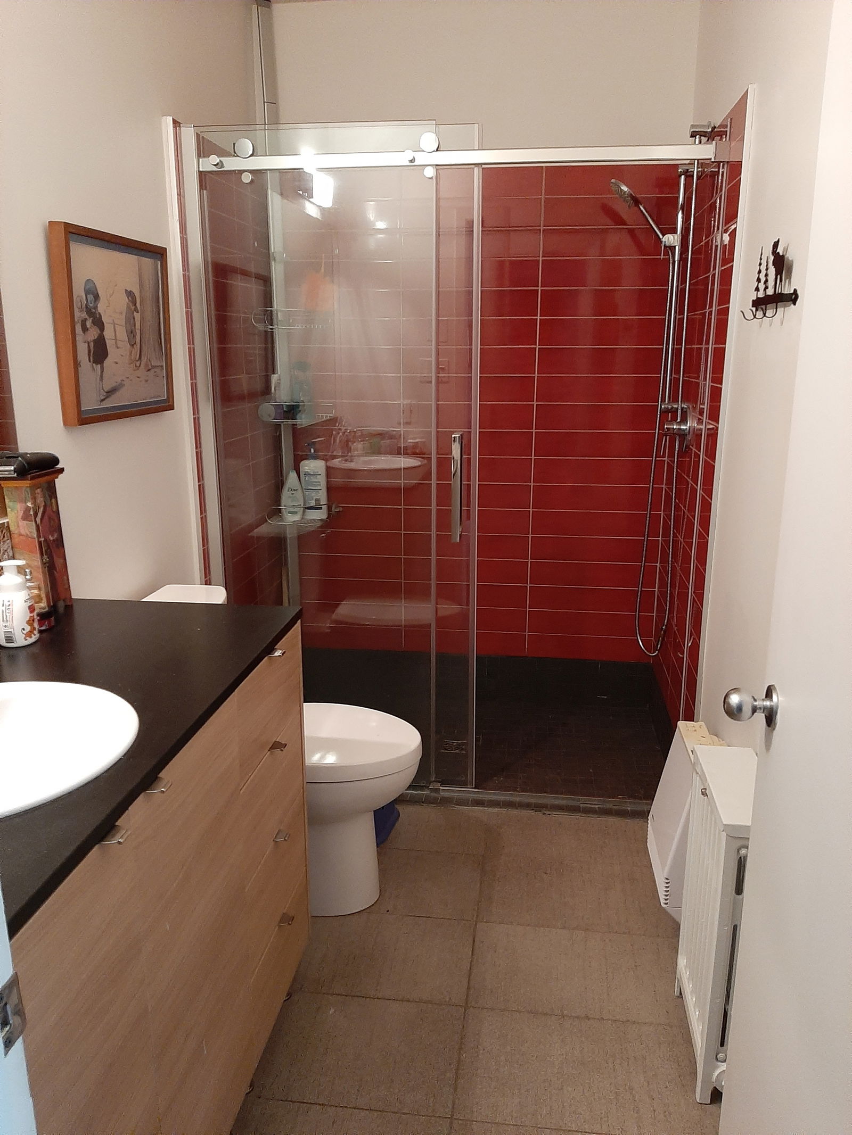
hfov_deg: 53.1
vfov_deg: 67.3
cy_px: 568
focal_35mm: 26
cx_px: 426
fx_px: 853
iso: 320
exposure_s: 1/24
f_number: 1.7
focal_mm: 3.93
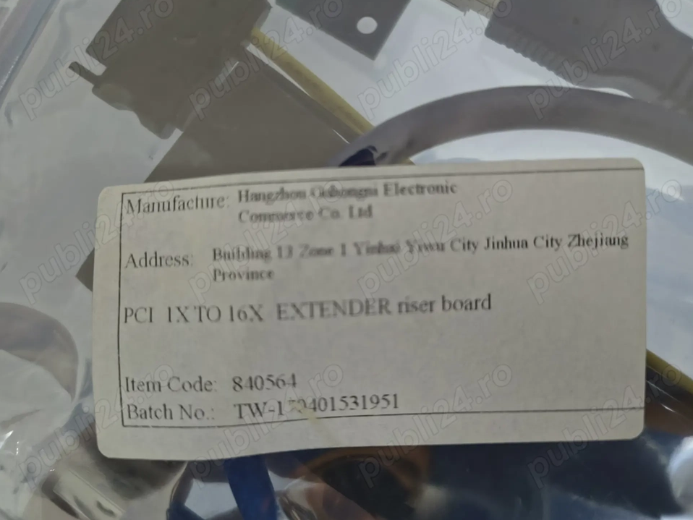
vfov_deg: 56.8
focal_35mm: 24
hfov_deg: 71.6
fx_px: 481
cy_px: 250
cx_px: 349
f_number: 1.8
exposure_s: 1/33.3
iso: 2167
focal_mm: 5.56
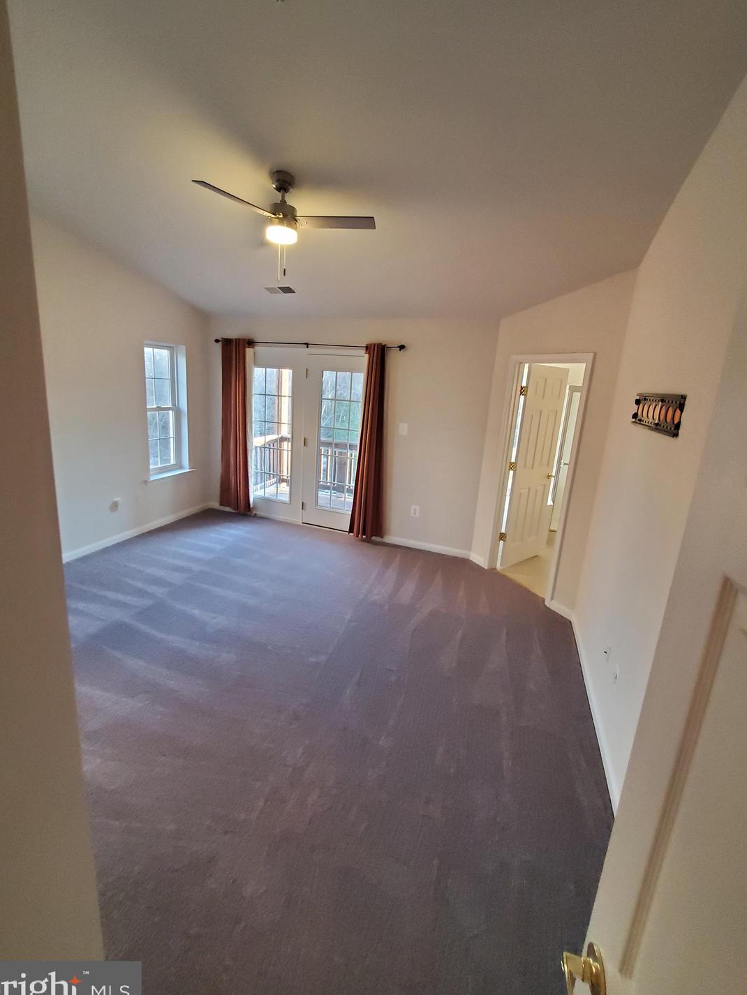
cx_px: 369
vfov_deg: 102.0
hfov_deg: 85.7
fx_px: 403
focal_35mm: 14
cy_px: 482
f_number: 2.2
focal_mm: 1.8
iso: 500
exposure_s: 1/29
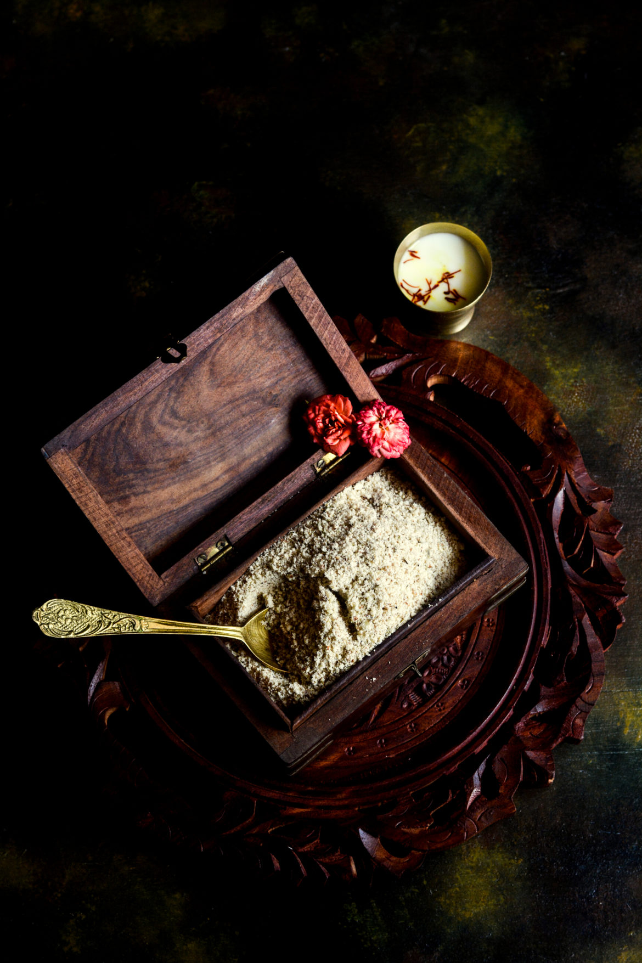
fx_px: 2006
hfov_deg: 18.2
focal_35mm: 75
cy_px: 482
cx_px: 321
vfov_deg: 27.0
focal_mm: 50
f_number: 5.6
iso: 400
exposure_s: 1/125
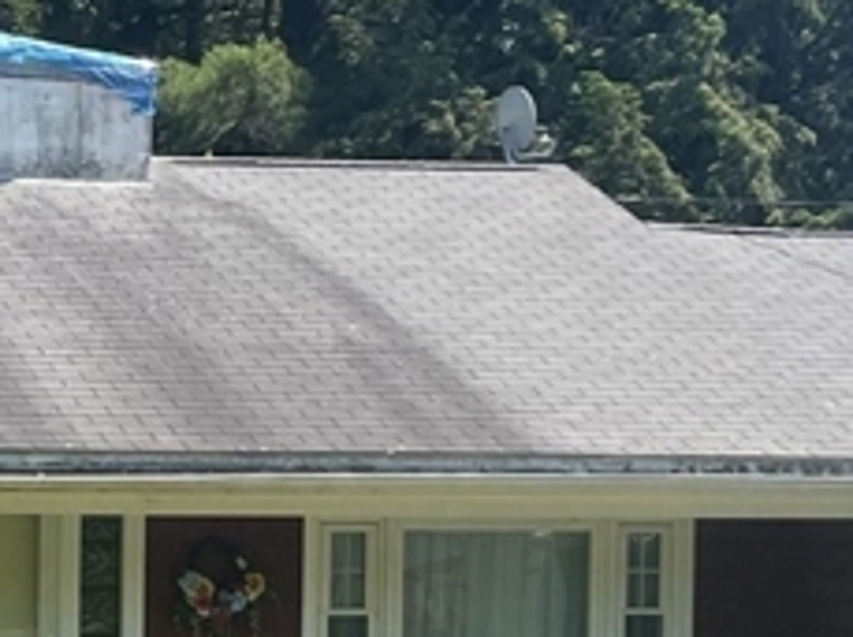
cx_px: -305
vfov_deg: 13.0
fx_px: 2756
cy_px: 678
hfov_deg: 16.5
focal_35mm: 112
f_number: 1.6
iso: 32
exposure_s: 1/1667
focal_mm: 5.1
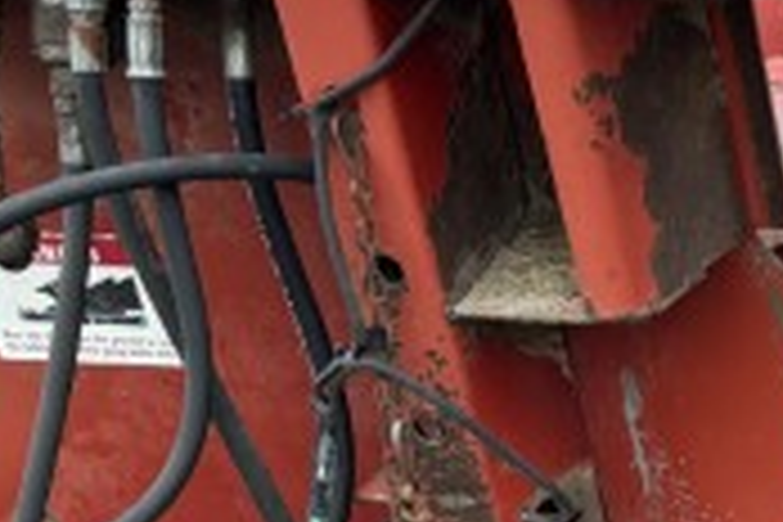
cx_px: 1706
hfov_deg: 13.4
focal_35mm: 124
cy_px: 450
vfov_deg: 11.0
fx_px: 2697
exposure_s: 1/121
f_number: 1.6
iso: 50
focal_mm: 5.96
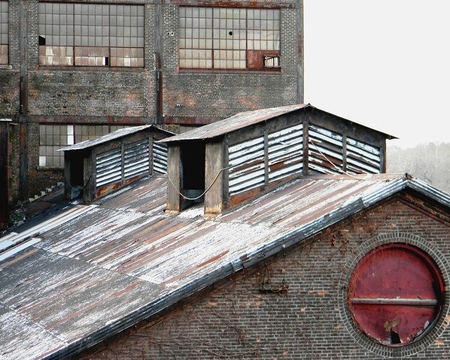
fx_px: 1465
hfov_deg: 17.5
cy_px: 180
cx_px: 211
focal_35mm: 110
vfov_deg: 14.0
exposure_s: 1/30
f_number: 4.7
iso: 85
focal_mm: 19
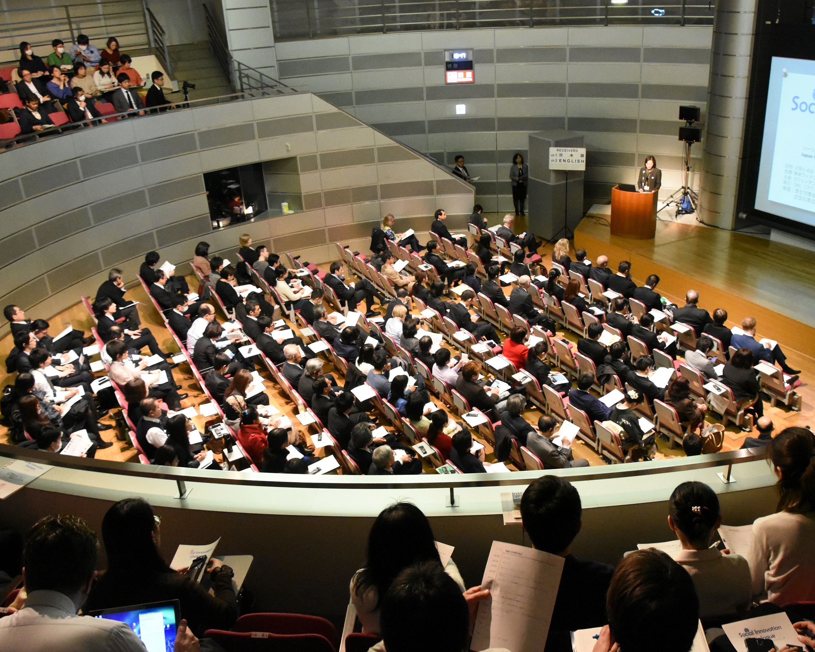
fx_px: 772
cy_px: 342
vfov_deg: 45.8
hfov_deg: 55.5
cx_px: 460
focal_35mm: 32
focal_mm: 18
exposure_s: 1/125
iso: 6400
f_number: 5
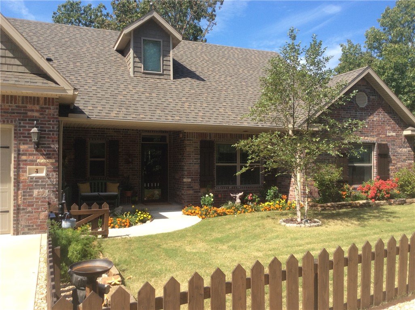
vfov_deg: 44.0
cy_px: 155
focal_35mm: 32
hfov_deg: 56.9
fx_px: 383
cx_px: 208
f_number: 2.4
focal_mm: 3.3
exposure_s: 1/1003
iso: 32
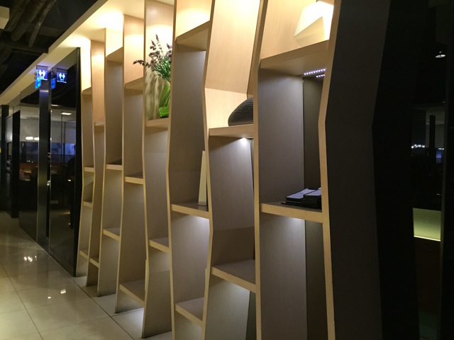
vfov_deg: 48.2
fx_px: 380
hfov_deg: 61.7
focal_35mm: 29
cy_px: 170
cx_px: 227
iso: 250
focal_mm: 4.15
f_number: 2.2
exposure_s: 1/24
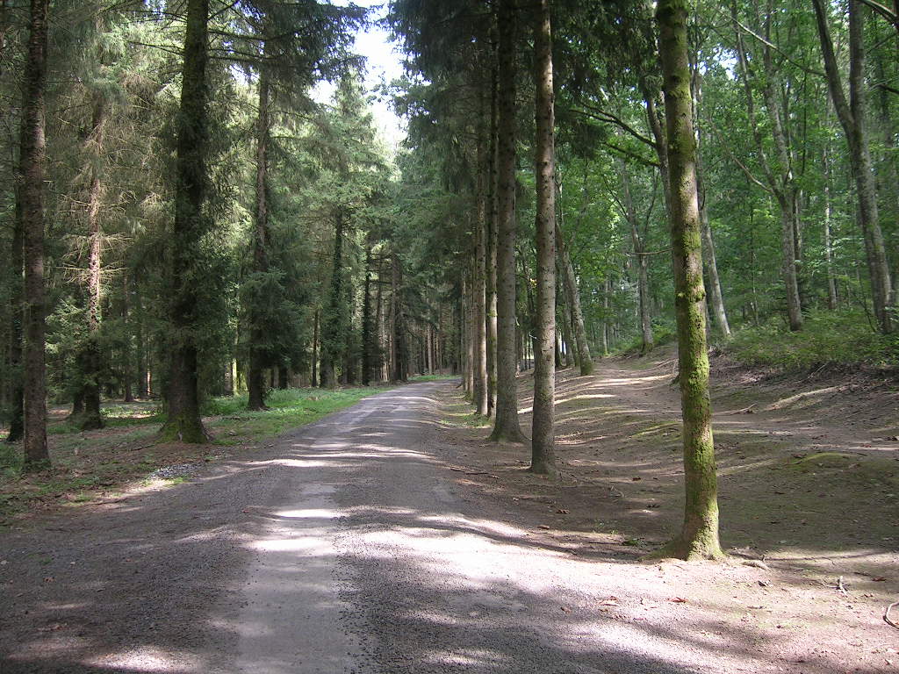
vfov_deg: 40.7
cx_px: 450
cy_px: 337
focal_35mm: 35
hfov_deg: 52.6
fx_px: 909
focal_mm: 5.4
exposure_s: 1/54.7
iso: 50
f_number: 2.8
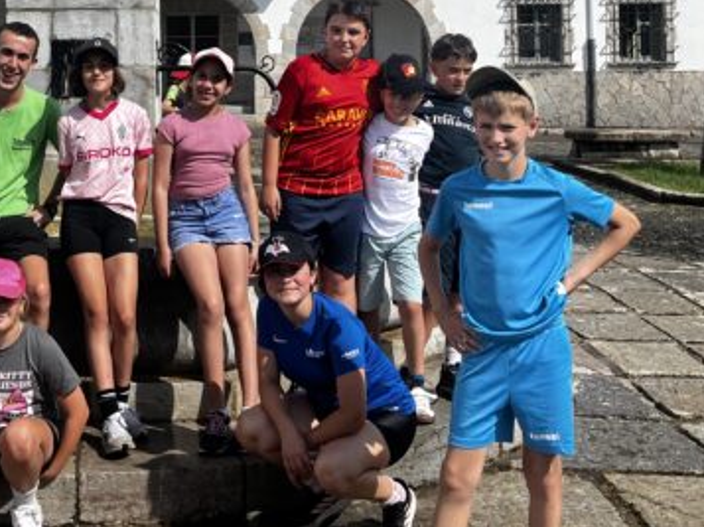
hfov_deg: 33.7
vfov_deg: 25.1
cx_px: 183
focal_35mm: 56
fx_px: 1138
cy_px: 28
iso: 50
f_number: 1.6
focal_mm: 5.1
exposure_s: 1/5556
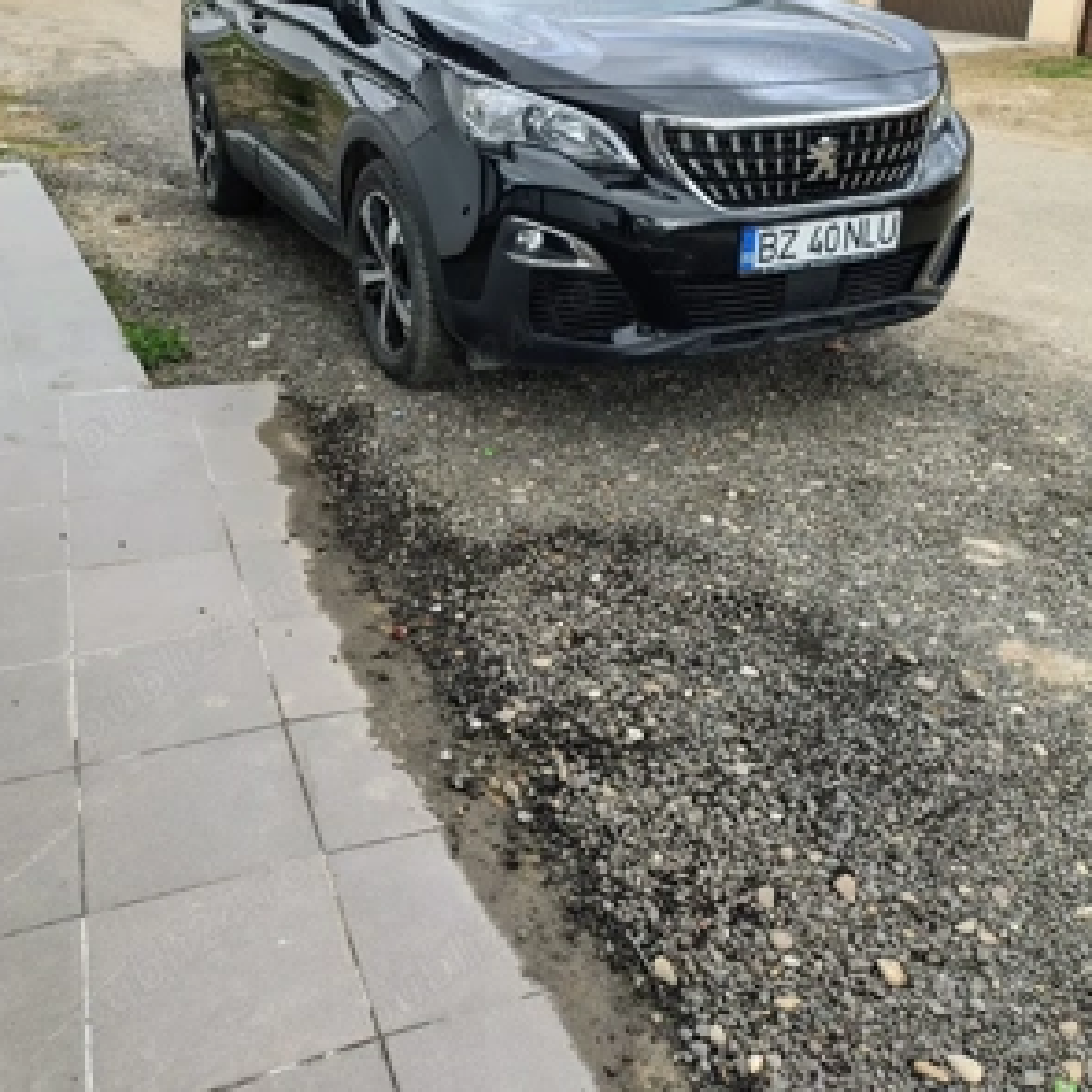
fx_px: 1071
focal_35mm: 30
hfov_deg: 54.0
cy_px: 411
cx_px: 552
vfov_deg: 53.5
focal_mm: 4.71
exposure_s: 1/50.3
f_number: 1.7
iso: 195
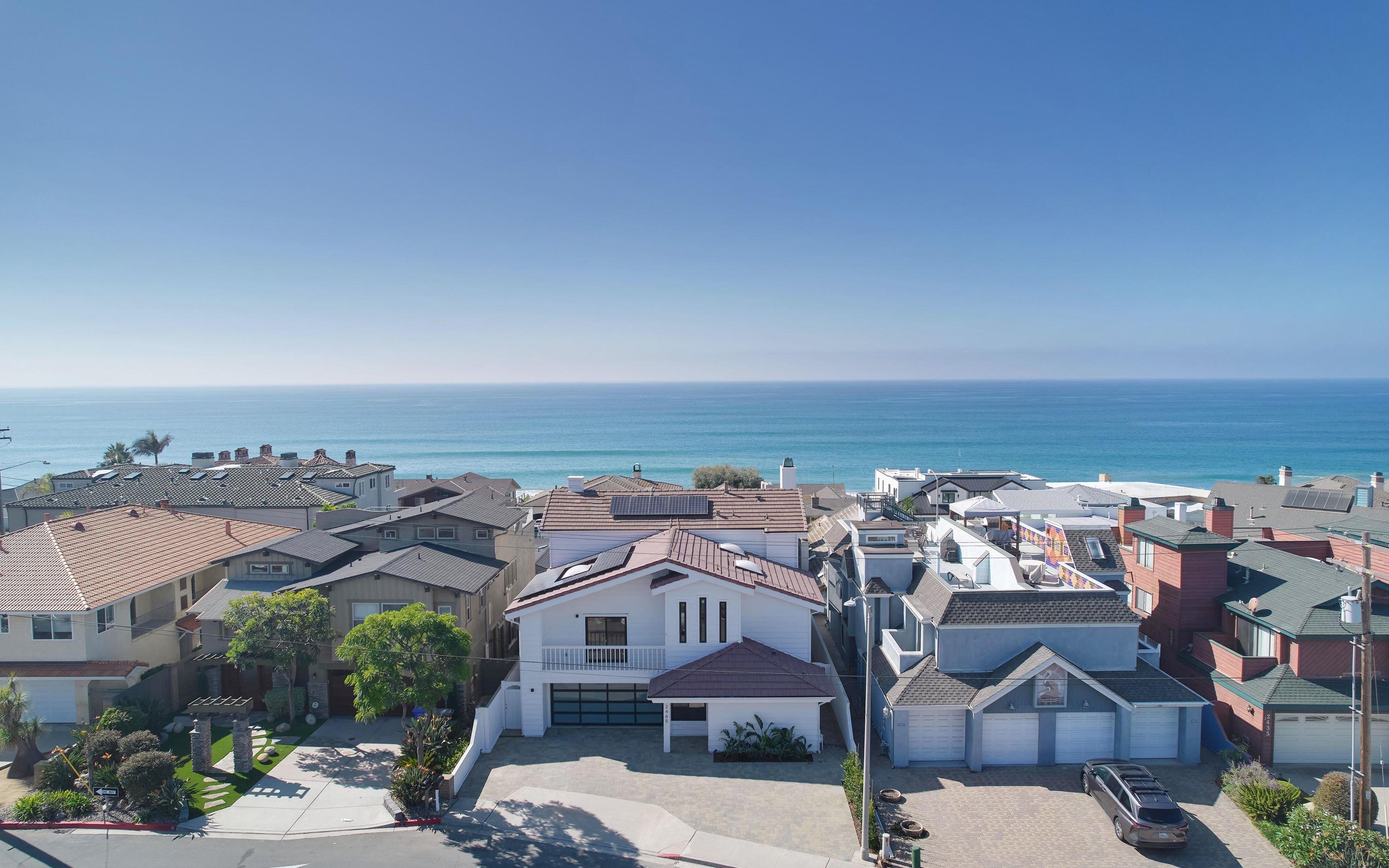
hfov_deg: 77.2
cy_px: 431
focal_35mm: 23
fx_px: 871
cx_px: 691
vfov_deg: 53.0
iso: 130
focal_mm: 8.4
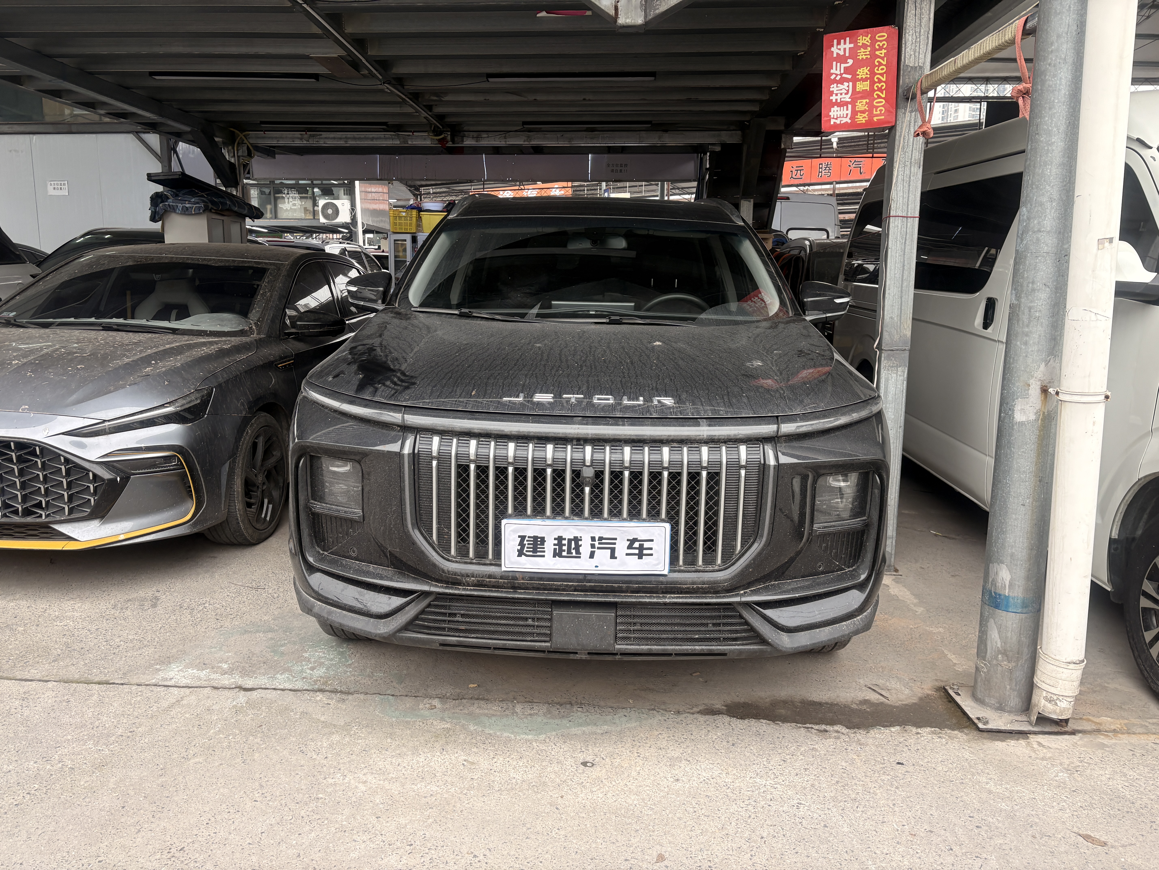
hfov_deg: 67.3
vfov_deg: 53.1
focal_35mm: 26
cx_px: 580
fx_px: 871
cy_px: 435
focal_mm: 5.96
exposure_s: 1/121
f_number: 1.6
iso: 80
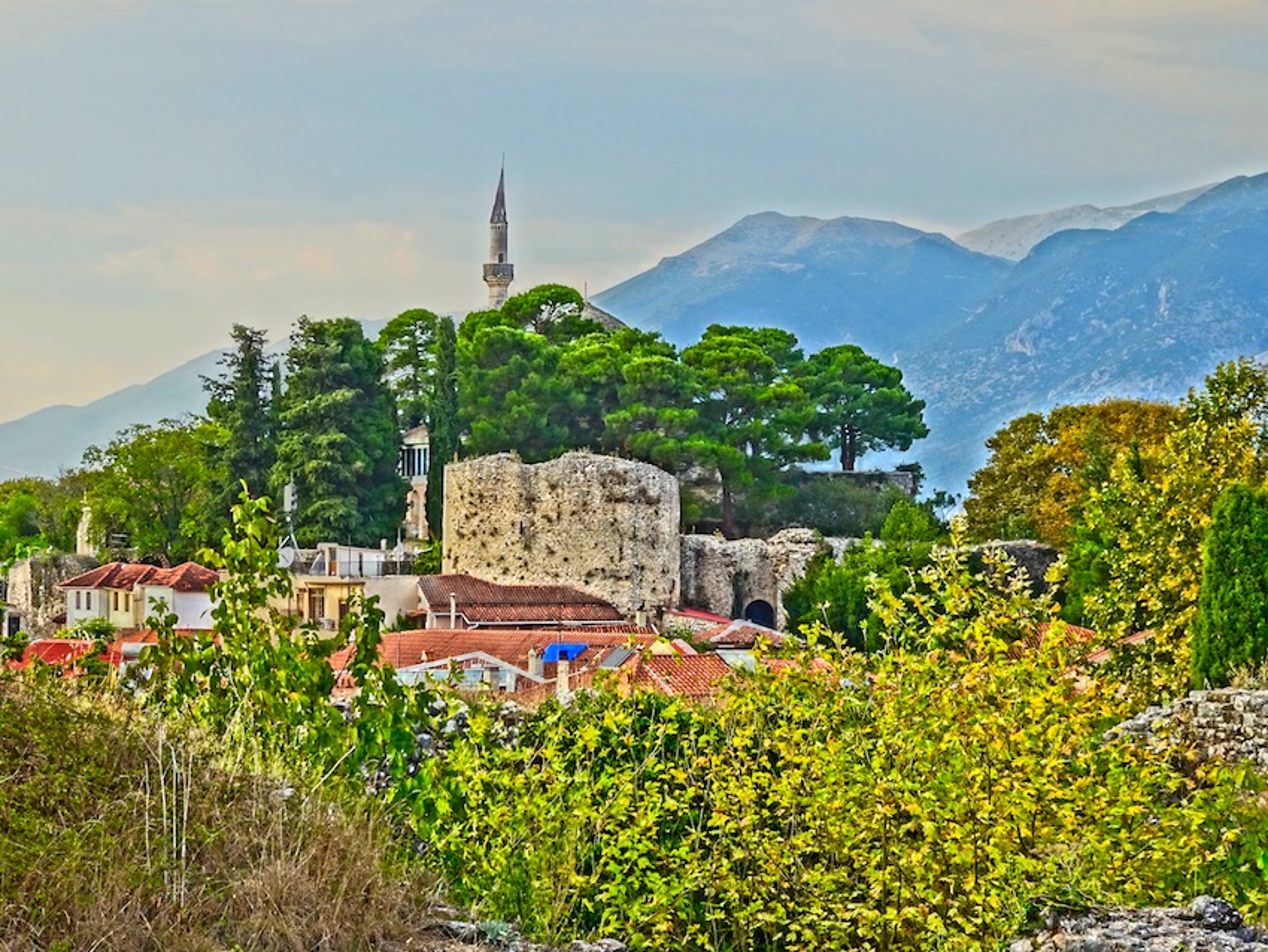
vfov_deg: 15.9
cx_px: 634
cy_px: 476
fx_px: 3408
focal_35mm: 93
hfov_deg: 21.1
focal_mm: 15.92
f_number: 5
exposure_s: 1/125
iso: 80
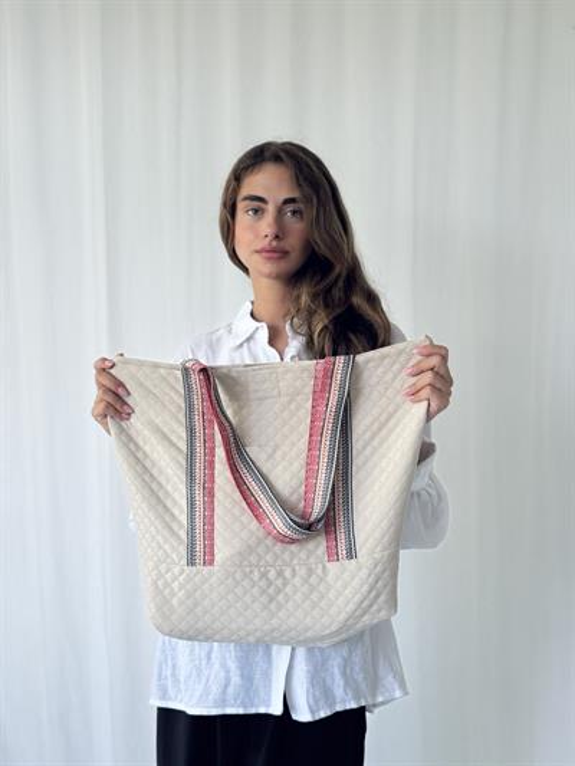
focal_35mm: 48
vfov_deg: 39.6
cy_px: 383
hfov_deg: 30.3
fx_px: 1063
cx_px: 288
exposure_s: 1/135
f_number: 1.78
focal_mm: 6.76
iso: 80
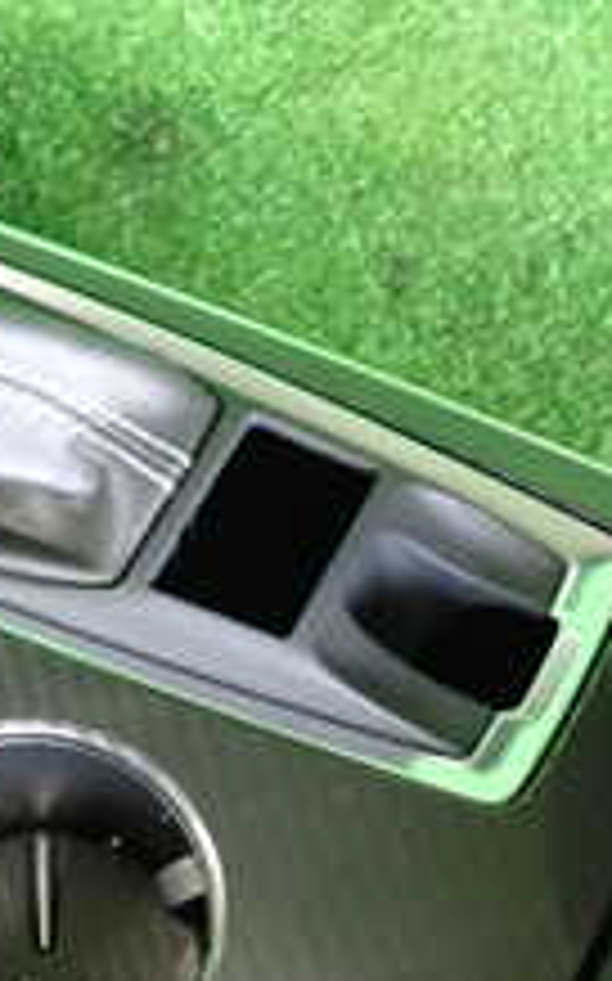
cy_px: 580
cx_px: -230
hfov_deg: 16.6
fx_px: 1951
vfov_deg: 28.2
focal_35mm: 73
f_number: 2
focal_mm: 4.5
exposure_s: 1/30
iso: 500
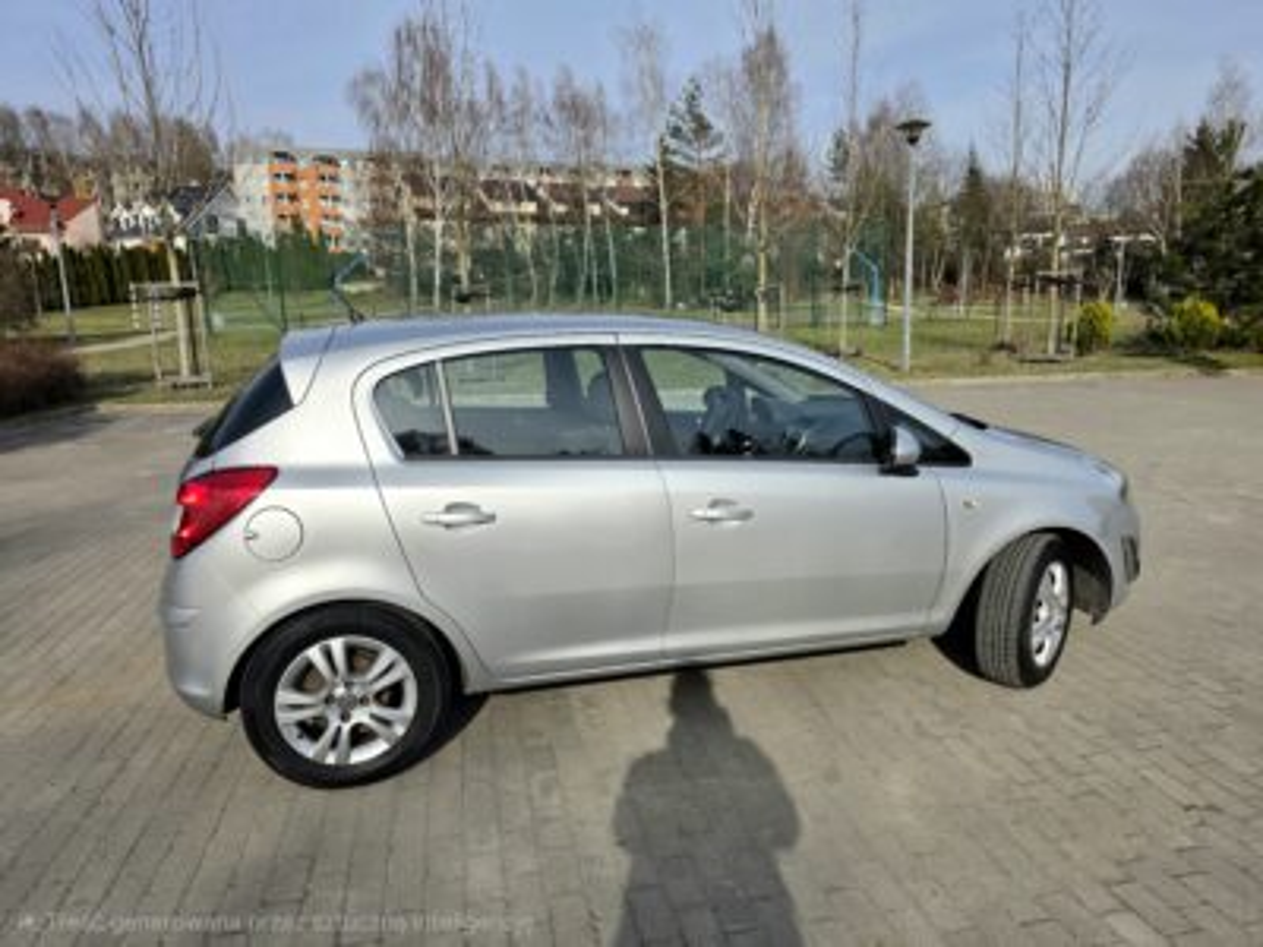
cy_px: 474
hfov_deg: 73.9
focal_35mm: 23
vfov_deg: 58.9
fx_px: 839
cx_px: 632
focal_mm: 6.5
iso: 40
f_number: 1.4
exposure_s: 1/10000
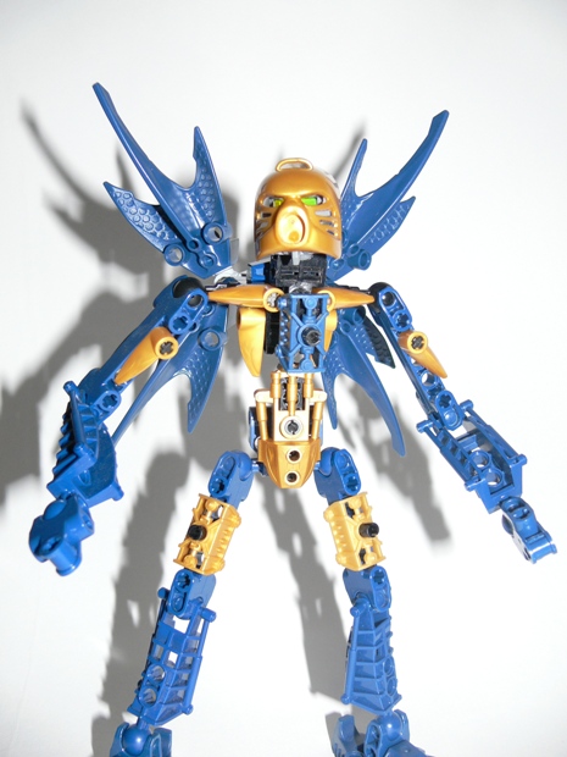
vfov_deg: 52.6
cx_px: 284
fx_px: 764
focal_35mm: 35
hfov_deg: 40.7
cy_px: 378
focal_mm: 7.4
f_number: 2.8
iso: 100
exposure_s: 1/30
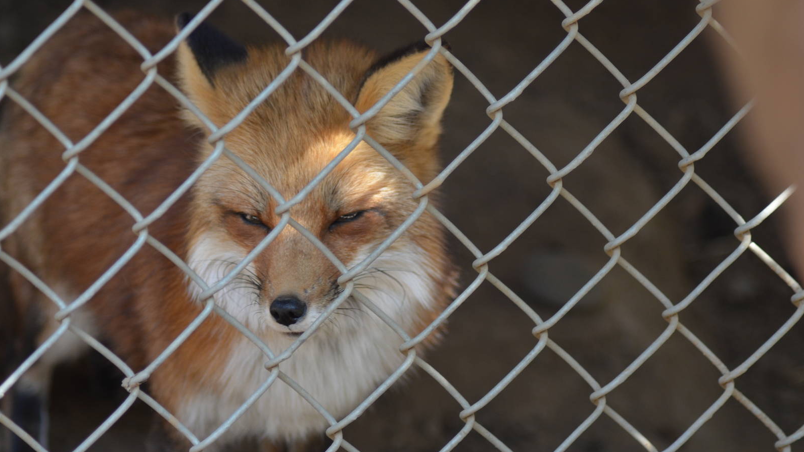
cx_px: 402
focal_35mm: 183
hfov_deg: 11.8
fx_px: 3901
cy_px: 224
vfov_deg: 6.6
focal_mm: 116
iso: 400
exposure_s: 1/250
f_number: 4.2
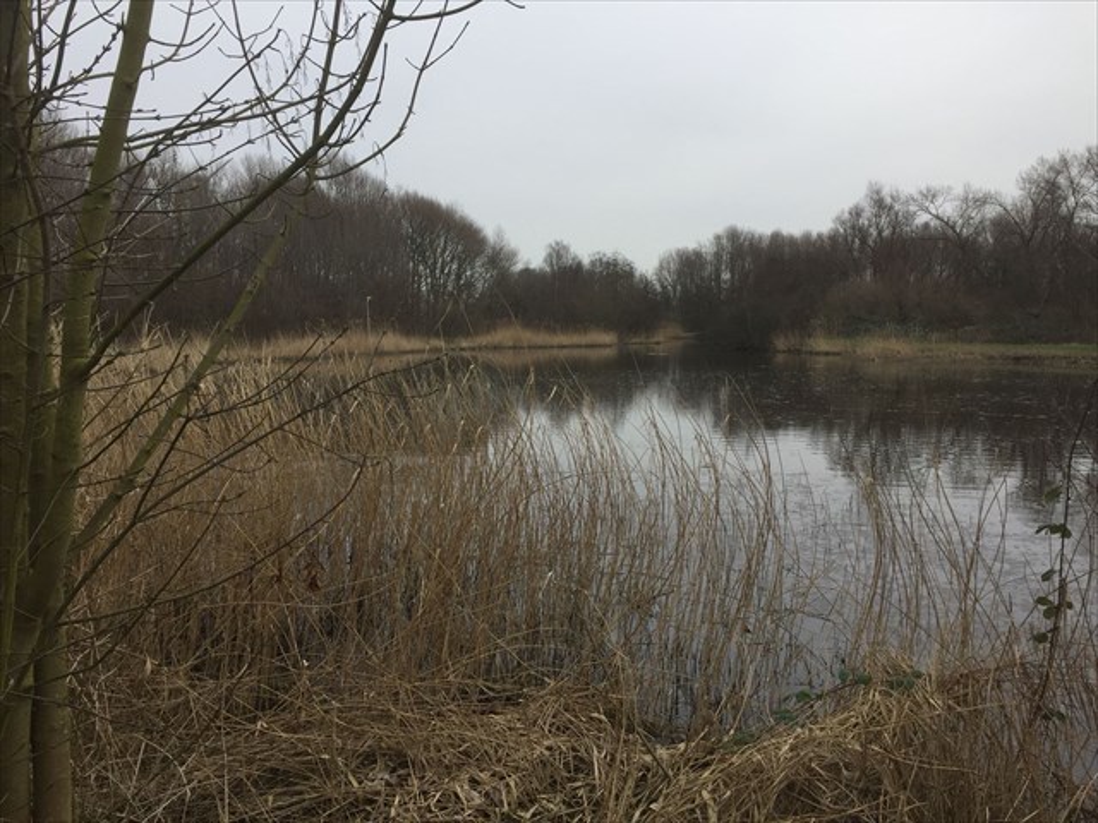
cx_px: 549
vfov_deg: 48.2
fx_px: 920
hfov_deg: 61.7
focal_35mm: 29
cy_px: 412
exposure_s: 1/1980
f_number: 2.2
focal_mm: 4.15
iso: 32
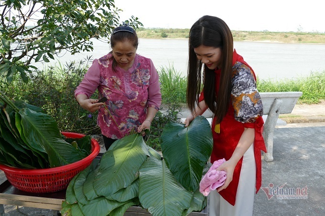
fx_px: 271
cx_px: 162
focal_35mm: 30
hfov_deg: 61.9
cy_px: 108
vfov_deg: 43.6
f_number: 3
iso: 125
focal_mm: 11.1
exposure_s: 1/500
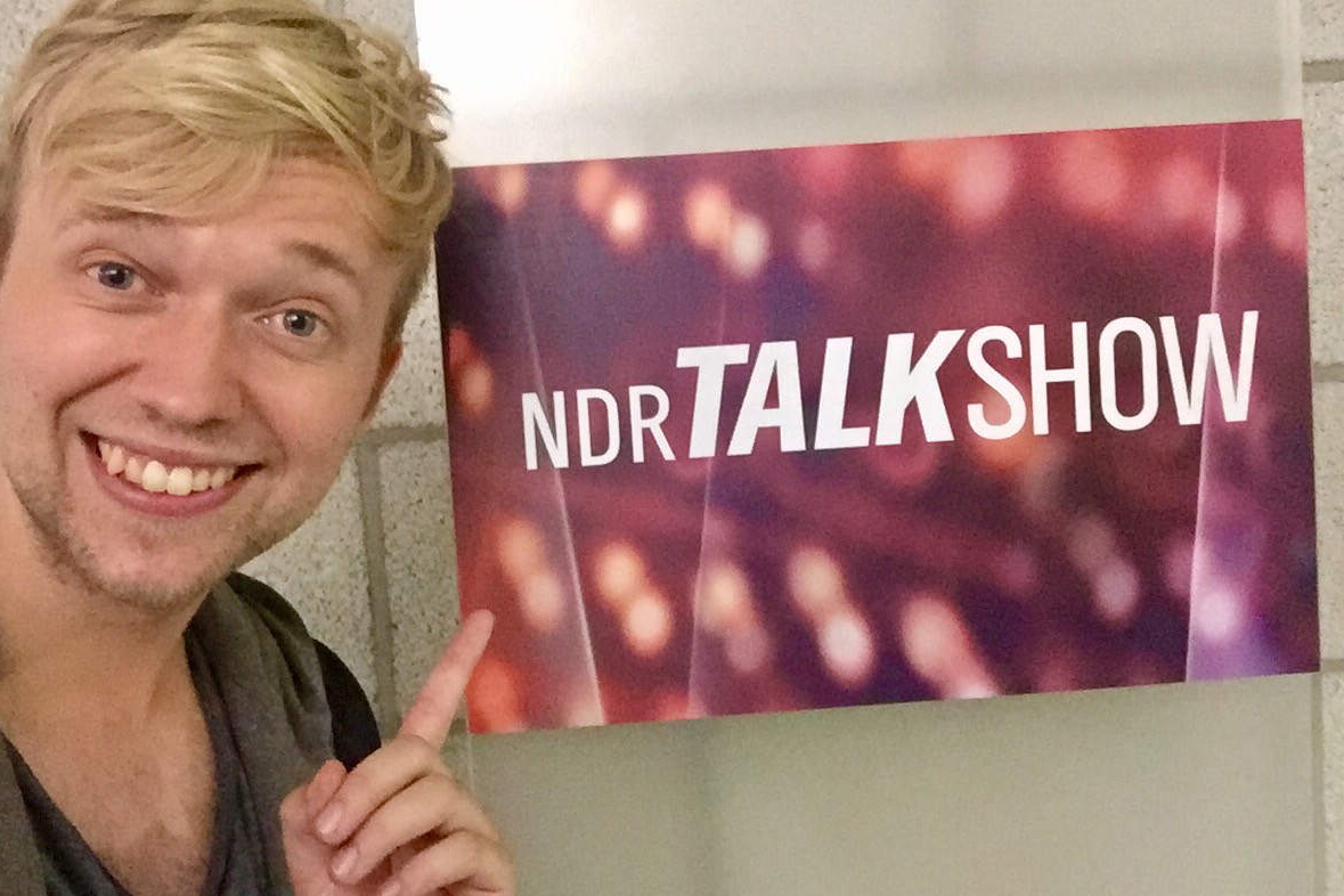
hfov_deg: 54.4
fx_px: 1307
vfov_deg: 37.8
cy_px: 465
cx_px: 632
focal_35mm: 35
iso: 640
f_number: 2.2
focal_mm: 2.65
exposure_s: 1/17
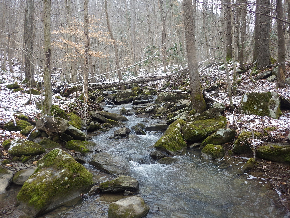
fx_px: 209
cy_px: 109
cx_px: 145
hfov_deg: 69.4
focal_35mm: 25
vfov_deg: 54.9
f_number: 2.8
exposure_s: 1/160
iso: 125
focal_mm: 4.5
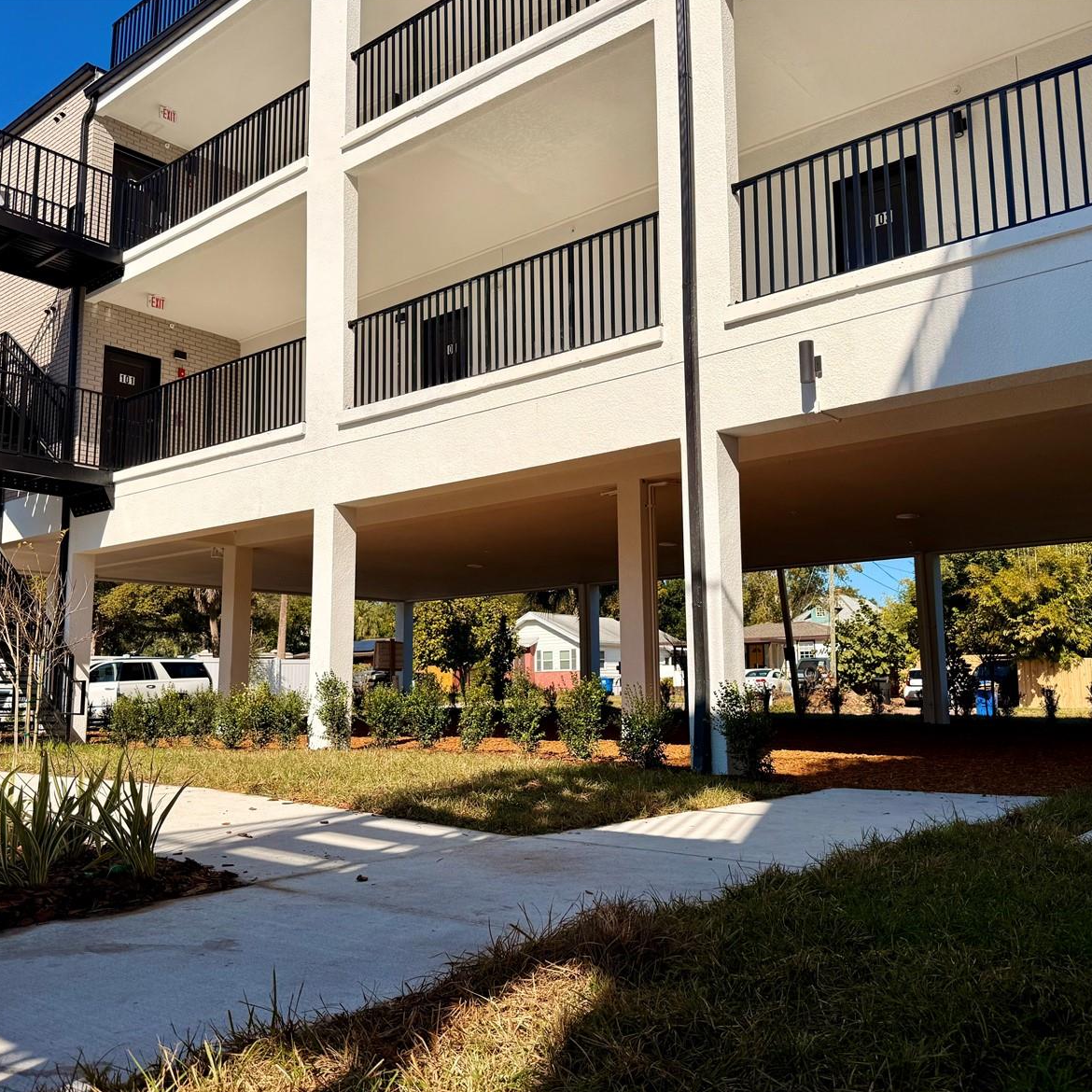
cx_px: 547
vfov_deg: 55.6
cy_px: 554
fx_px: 1035
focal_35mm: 29
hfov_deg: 55.6
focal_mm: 6.76
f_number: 1.78
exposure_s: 1/6173
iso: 80
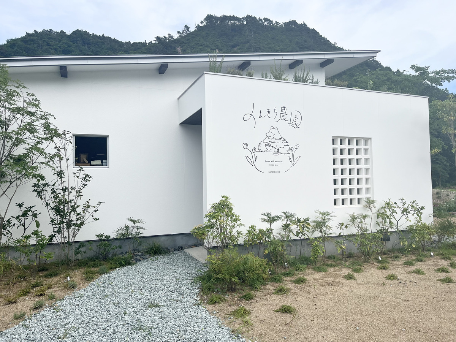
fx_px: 343
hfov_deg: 67.3
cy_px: 171
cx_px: 228
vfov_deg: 53.1
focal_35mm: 26
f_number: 1.6
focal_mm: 5.1
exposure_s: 1/3745
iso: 50
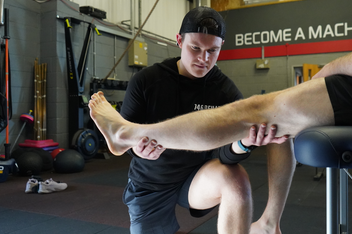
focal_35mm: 36
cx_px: 212
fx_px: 352
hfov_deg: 52.8
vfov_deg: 36.9
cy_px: 108
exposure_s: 1/500
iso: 10000
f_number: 4.5
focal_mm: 28
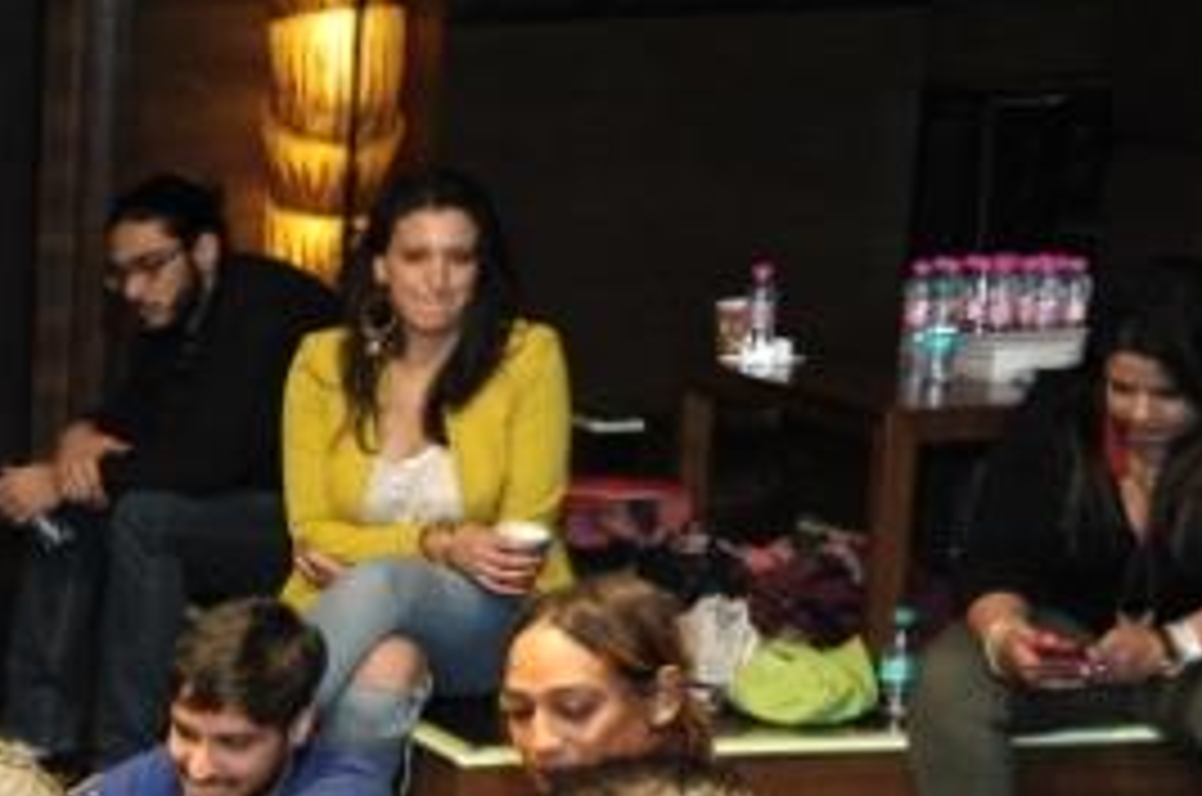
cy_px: 1190
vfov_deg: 9.1
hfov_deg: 12.8
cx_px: -977
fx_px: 4866
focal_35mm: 146
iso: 1600
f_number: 3.2
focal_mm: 38
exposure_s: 1/125
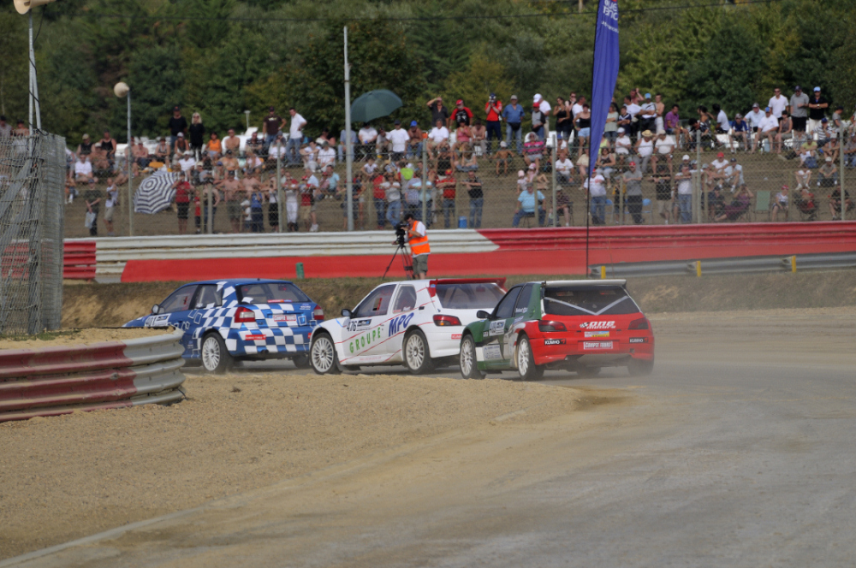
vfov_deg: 3.0
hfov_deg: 4.6
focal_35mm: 450
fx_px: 10686
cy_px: 284
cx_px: 428
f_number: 5.6
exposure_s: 1/1000
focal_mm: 300
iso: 200
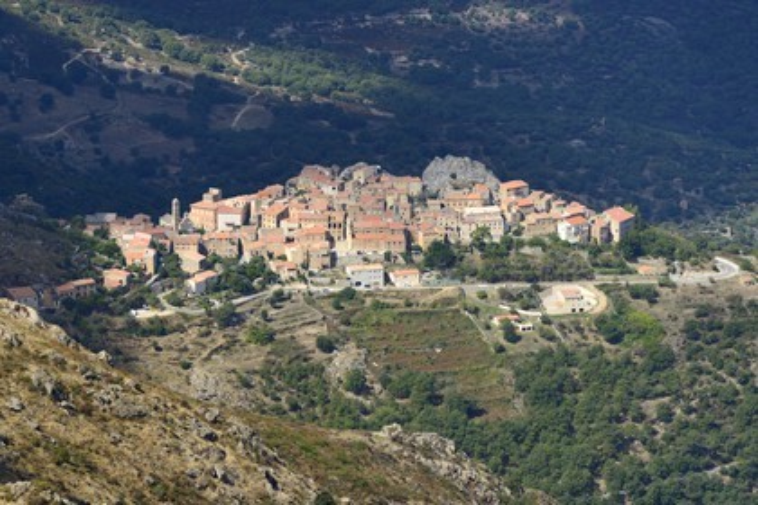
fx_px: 4211
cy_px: 252
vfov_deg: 6.9
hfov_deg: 10.3
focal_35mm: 200
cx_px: 379
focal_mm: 200
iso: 200
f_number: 11
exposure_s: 1/320
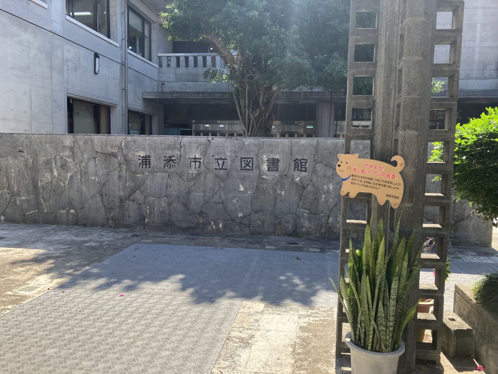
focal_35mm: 28
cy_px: 187
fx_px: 403
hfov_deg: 63.4
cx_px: 249
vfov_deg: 49.7
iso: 32
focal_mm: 3.99
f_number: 1.8
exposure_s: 1/694
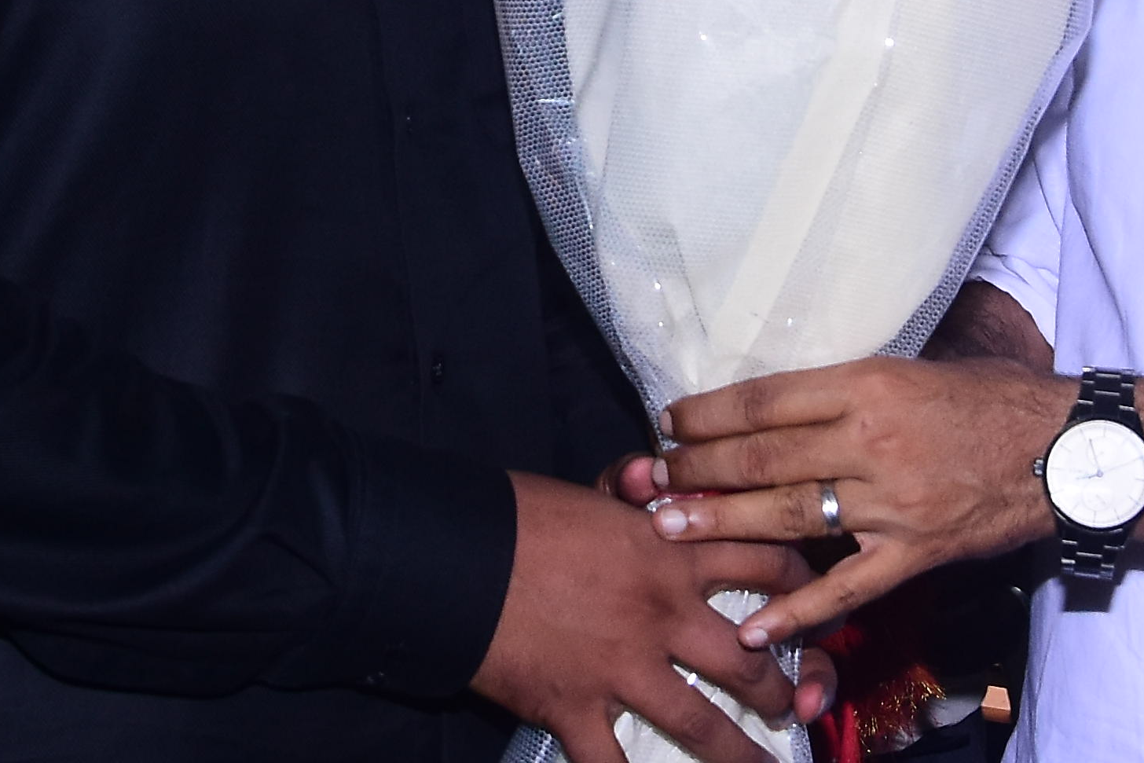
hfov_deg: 15.1
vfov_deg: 10.0
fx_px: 4322
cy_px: -111
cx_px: 727
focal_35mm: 136
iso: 640
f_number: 6.3
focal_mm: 22
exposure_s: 1/125
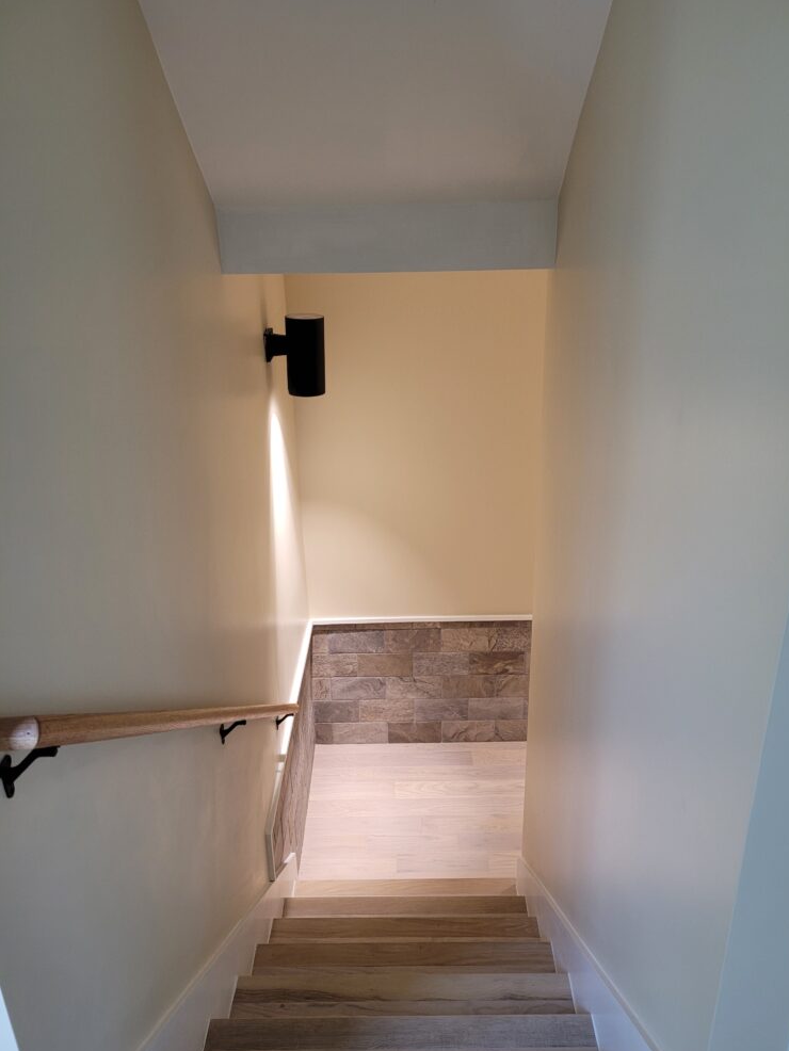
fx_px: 820
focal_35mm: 27
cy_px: 528
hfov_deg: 51.4
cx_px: 408
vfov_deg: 65.3
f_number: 1.8
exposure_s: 1/39
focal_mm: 5.4
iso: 200
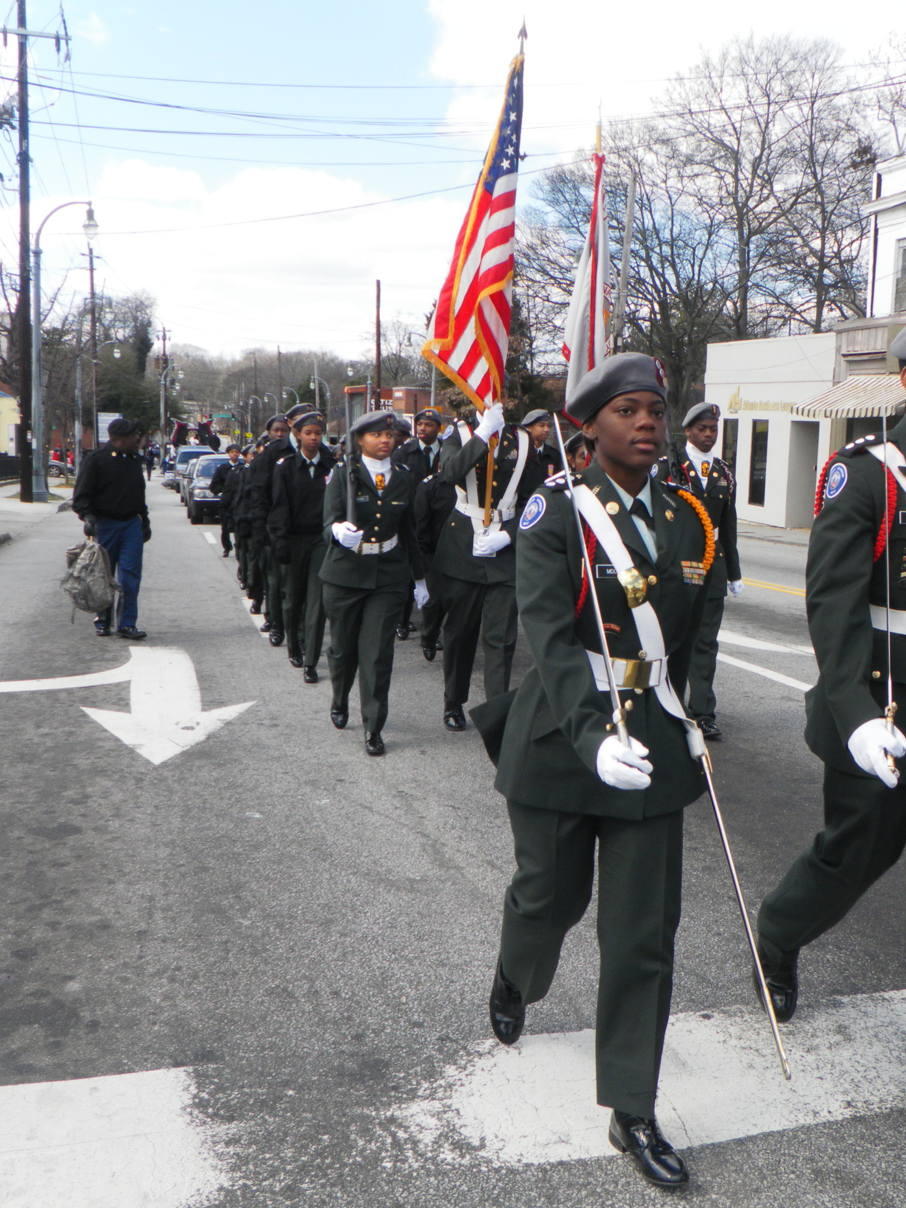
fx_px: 1361
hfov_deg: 36.8
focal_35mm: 39
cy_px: 607
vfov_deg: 47.9
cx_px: 493
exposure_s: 1/320
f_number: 4
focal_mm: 5.2
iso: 80
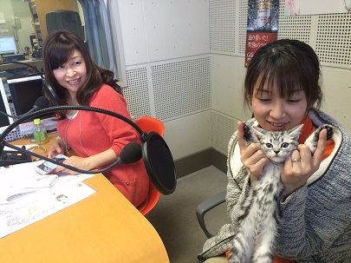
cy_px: 132
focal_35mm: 29
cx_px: 176
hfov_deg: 61.7
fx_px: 294
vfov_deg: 48.2
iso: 160
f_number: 2.2
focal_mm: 4.15
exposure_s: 1/33
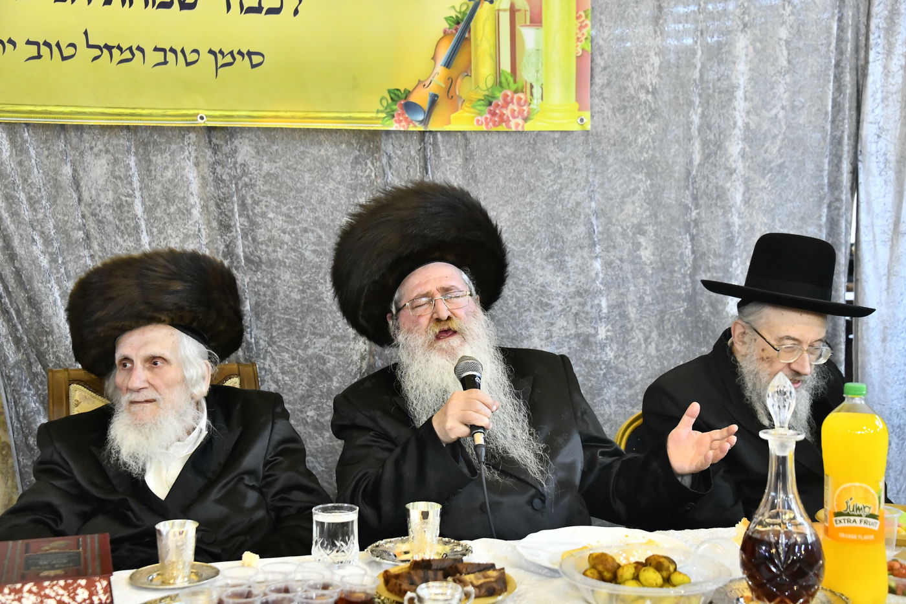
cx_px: 453
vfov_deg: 24.2
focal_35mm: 56
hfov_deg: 35.6
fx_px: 1409
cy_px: 302
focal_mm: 56
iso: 4000
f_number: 5.6
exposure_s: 1/125
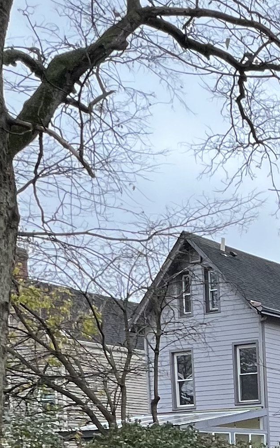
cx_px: 574
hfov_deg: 16.9
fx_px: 672
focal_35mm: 55
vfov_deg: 32.2
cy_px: 502
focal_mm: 1.57
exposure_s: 1/99
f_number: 1.8
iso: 80
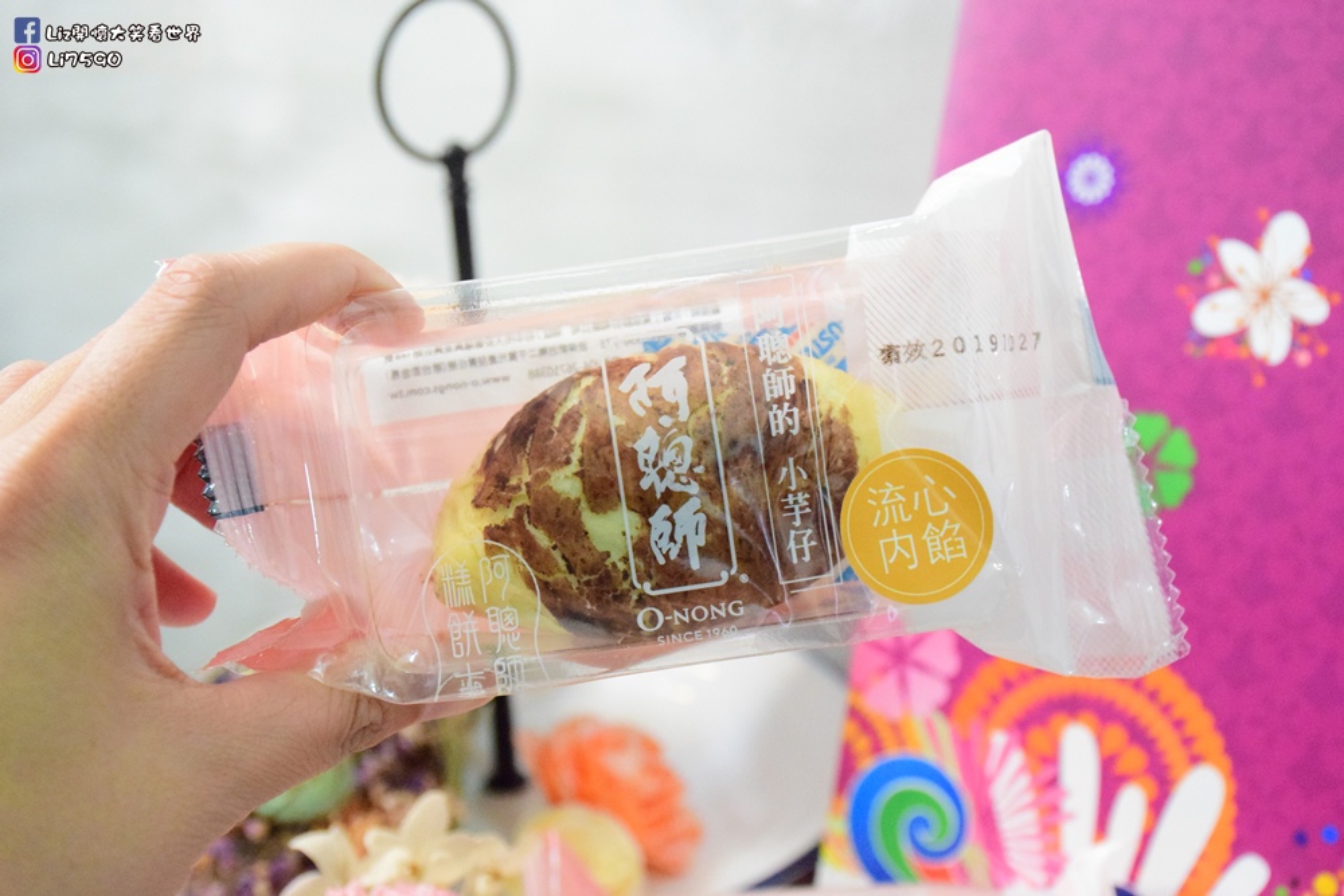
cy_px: 448
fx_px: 2688
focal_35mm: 72
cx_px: 672
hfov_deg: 28.1
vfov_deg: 18.9
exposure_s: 1/200
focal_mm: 48
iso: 10000
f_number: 7.1
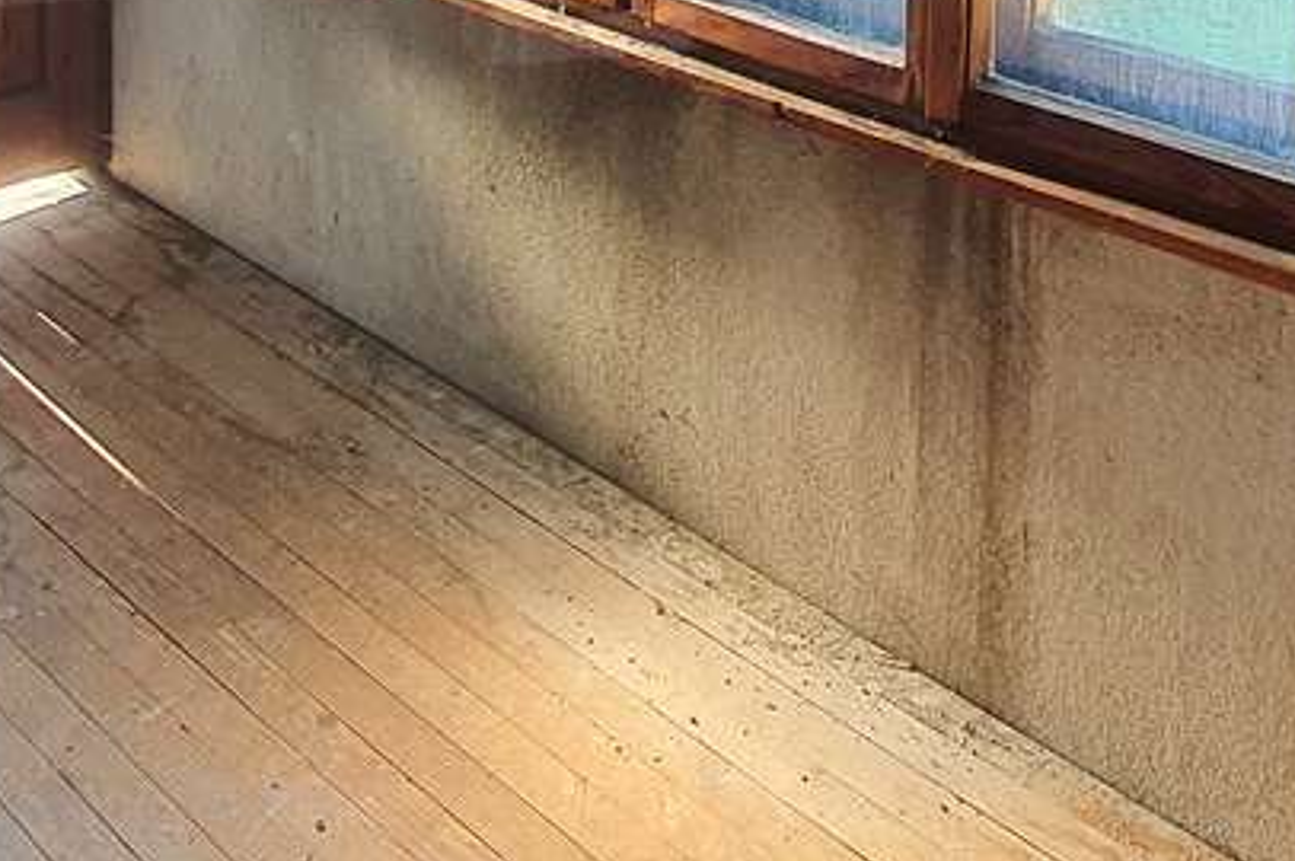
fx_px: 1797
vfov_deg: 22.5
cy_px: -397
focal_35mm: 50
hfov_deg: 39.5
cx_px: 766
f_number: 2.2
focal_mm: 1.8
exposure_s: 1/100
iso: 50
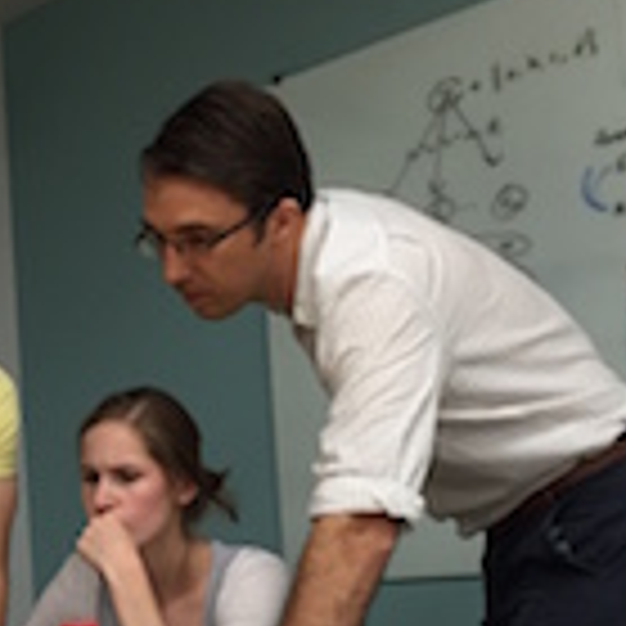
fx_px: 1514
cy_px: 545
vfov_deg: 22.9
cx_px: 0
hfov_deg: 22.5
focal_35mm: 74
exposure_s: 1/30
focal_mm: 4.15
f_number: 2.2
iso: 125
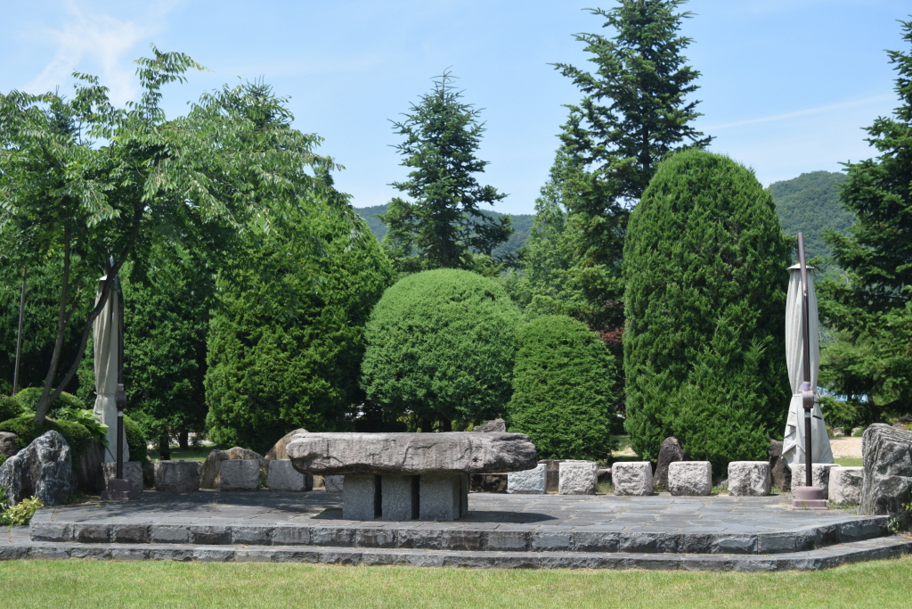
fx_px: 1368
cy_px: 304
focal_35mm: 54
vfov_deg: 25.1
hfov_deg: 36.9
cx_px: 456
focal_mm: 36
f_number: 6.3
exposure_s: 1/2000
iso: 640
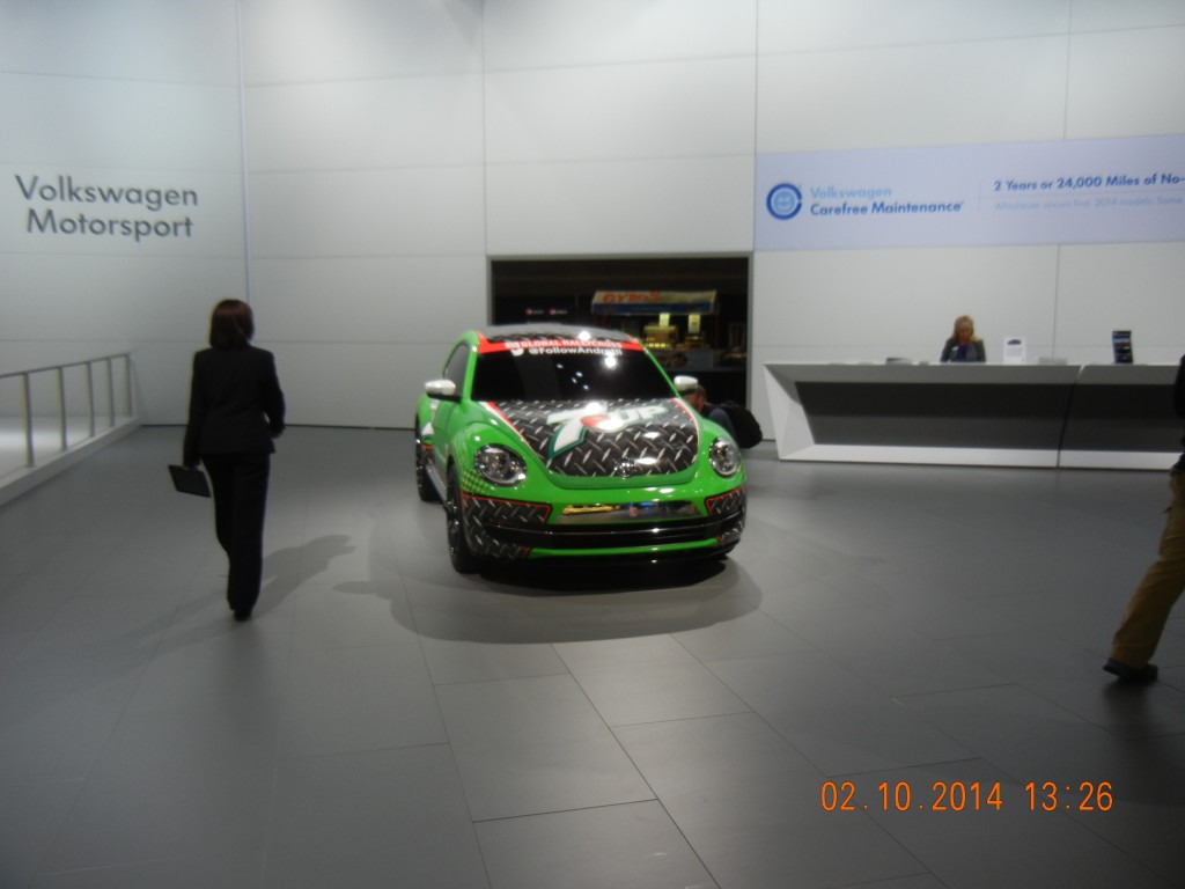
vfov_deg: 46.8
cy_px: 444
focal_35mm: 30
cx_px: 592
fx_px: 1027
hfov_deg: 60.0
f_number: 3.5
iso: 160
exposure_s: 1/158
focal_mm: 5.4
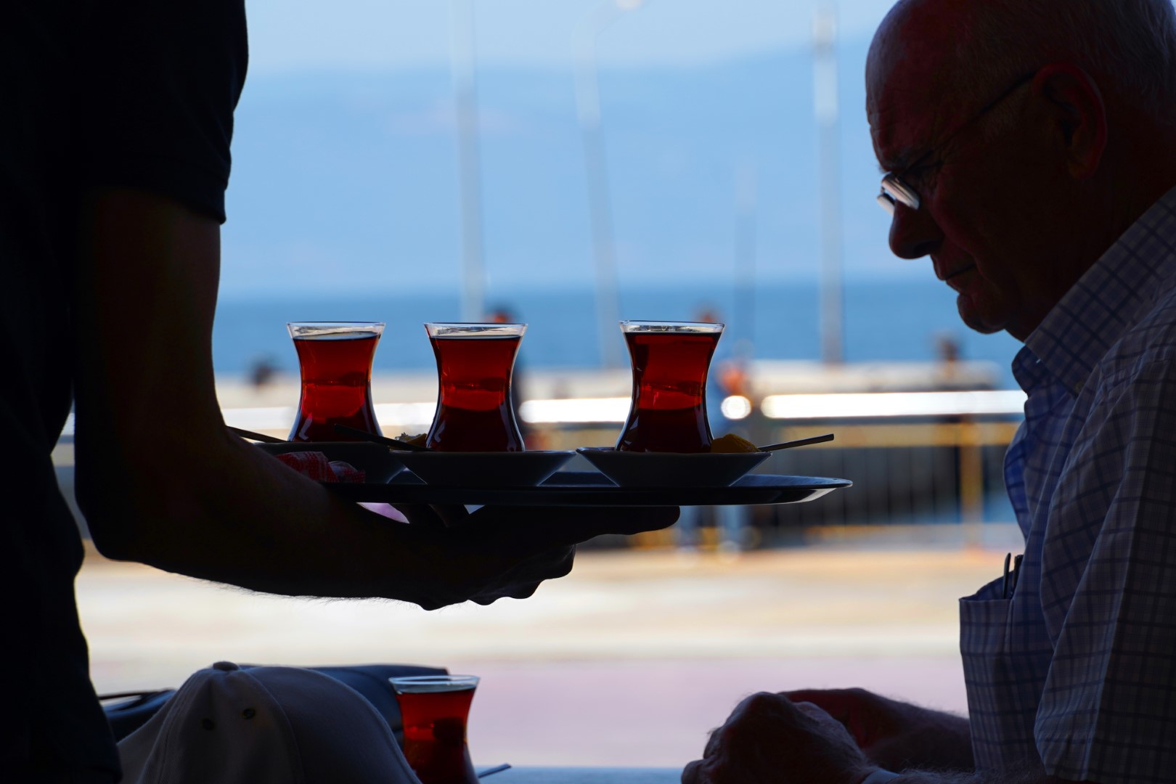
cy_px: 392
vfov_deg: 8.3
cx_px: 588
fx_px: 5422
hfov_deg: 12.4
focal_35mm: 166
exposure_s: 1/400
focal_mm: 111
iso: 125
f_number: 7.1
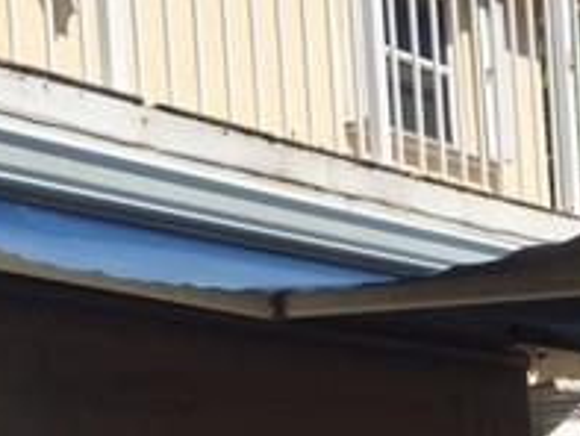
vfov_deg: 14.9
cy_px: 607
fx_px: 1576
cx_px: 480
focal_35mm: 94
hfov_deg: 20.6
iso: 25
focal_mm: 4.15
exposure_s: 1/2024
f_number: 2.2
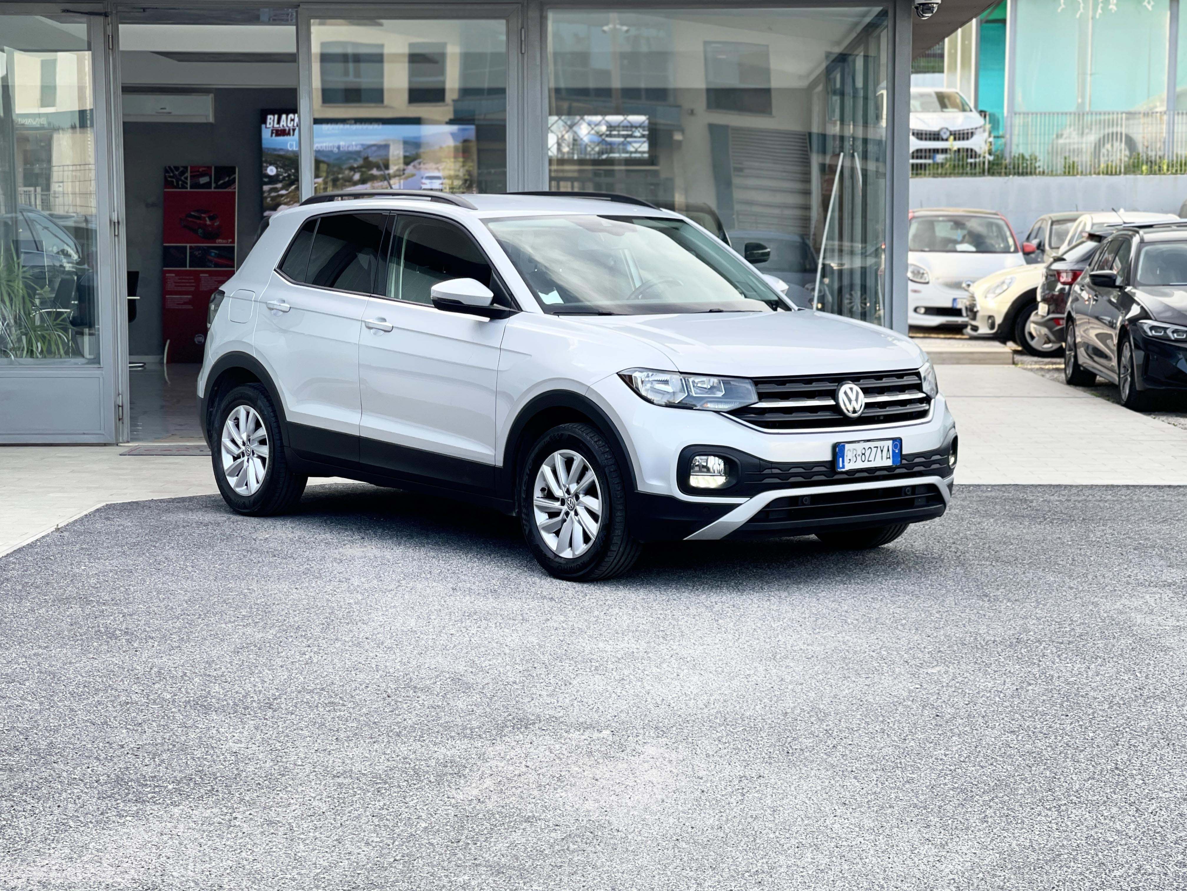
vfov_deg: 22.9
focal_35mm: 64
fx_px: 2195
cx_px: 594
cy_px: 446
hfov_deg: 30.3
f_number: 2.2
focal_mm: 7.5
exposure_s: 1/121
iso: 32
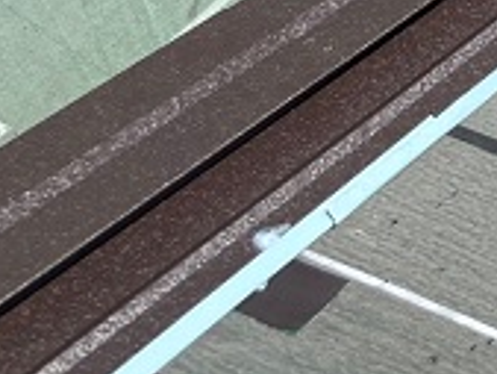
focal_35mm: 77
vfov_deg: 18.1
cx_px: 673
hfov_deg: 22.3
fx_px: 1106
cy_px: -88
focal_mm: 5.1
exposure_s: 1/4016
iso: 50
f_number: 1.6
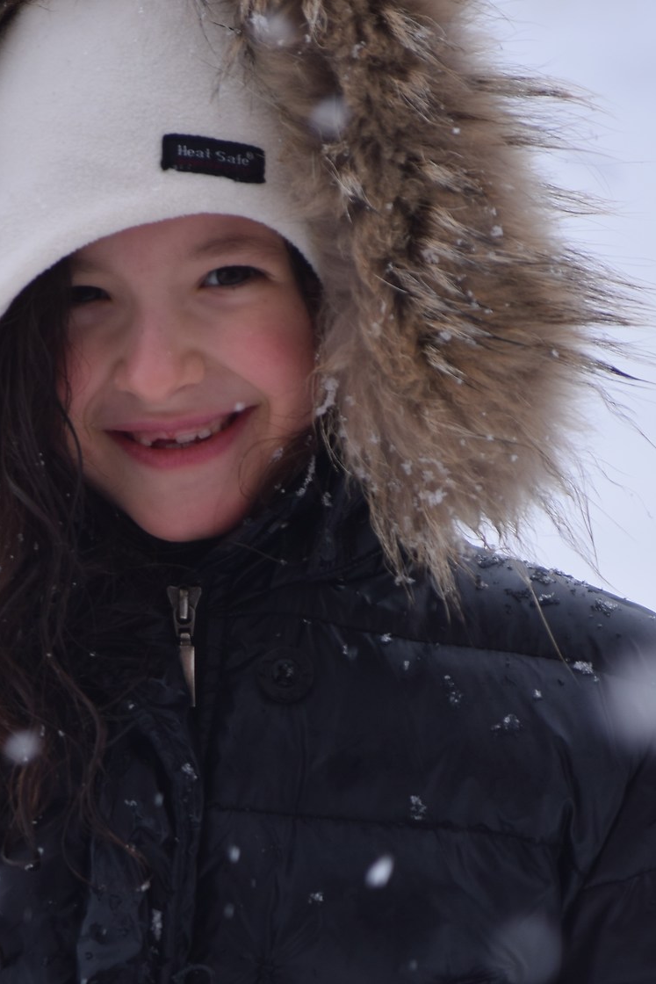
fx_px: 13609
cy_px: 914
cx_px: 166
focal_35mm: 498
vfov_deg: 4.1
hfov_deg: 2.8
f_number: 5
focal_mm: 155
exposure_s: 1/500
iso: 100
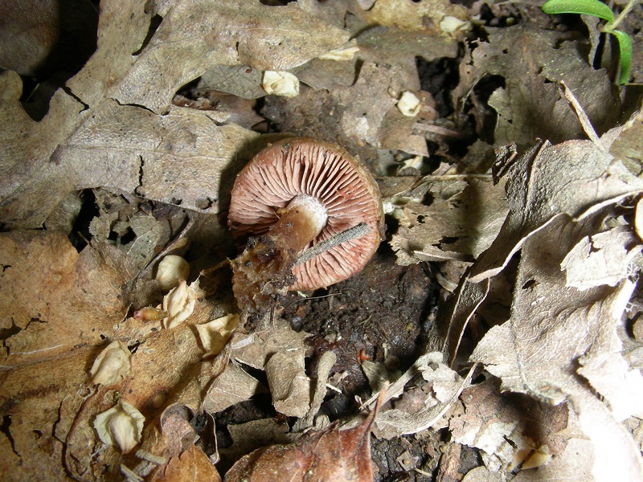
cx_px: 322
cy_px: 241
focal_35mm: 38
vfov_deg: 37.7
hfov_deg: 49.0
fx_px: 706
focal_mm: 6.3
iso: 50
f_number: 6.8
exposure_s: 1/60.1
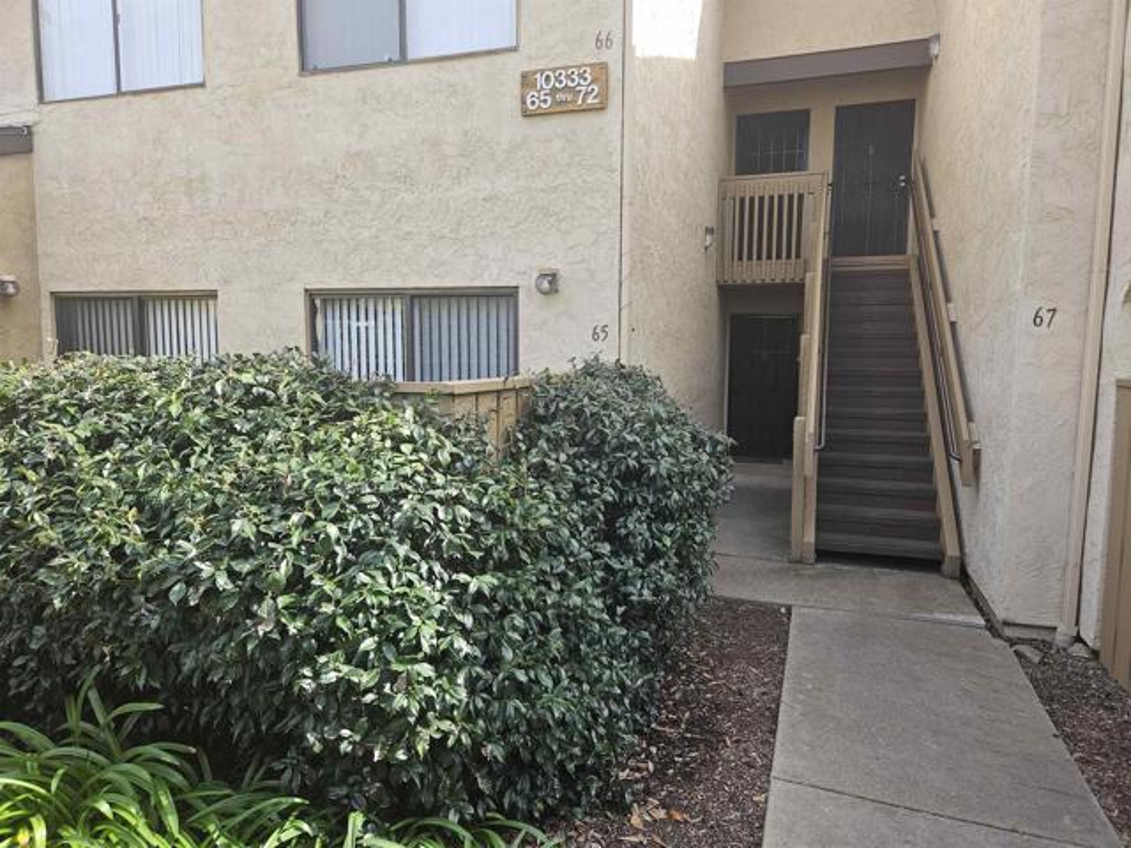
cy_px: 424
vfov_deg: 58.9
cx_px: 566
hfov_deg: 73.9
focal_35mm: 23
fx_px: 751
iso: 25
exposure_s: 1/260
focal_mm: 5.4
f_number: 1.8
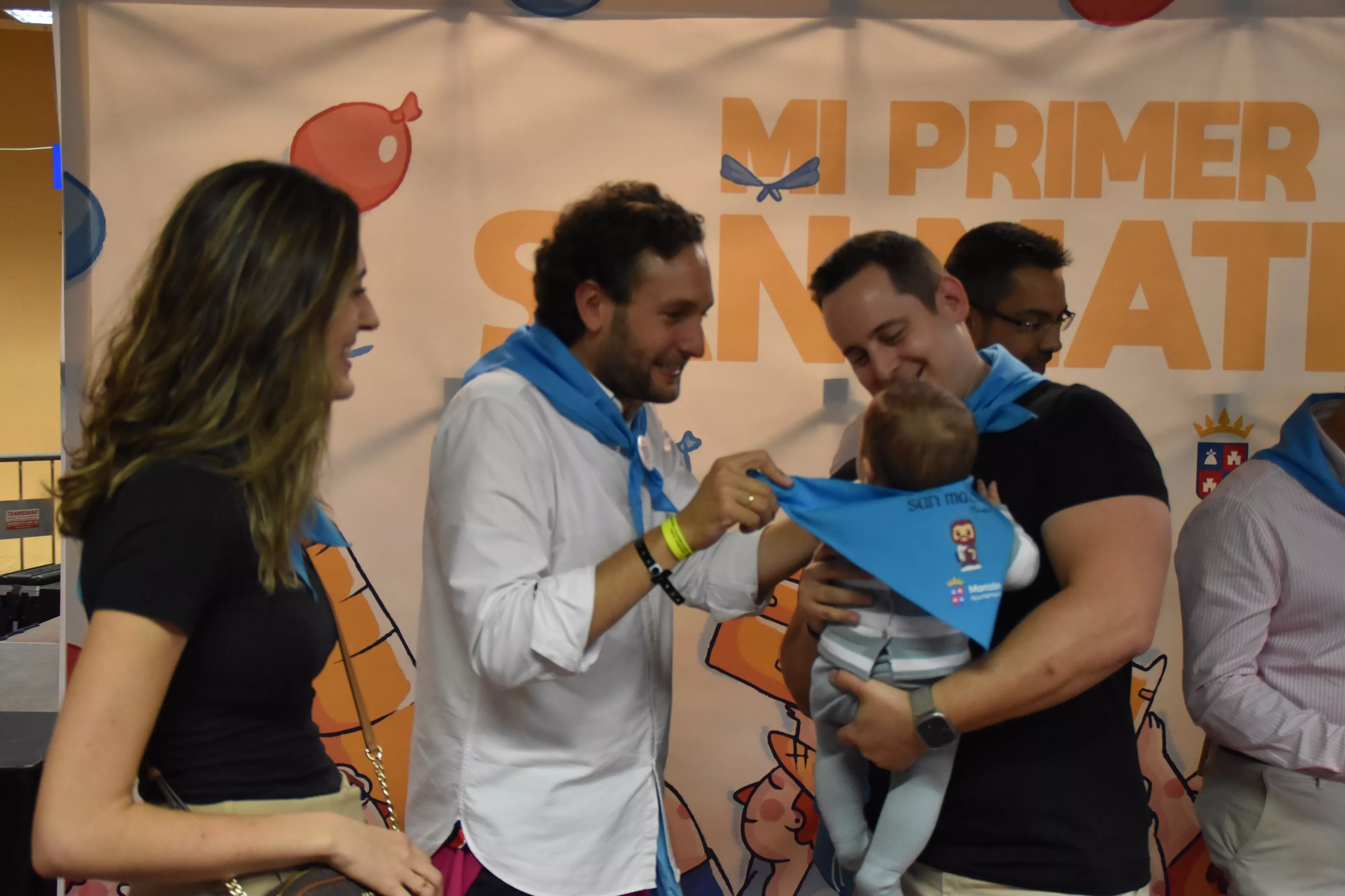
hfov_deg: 41.1
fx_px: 1793
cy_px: 448
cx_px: 672
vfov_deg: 28.1
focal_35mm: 48
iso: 3200
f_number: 4.2
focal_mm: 32
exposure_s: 1/100
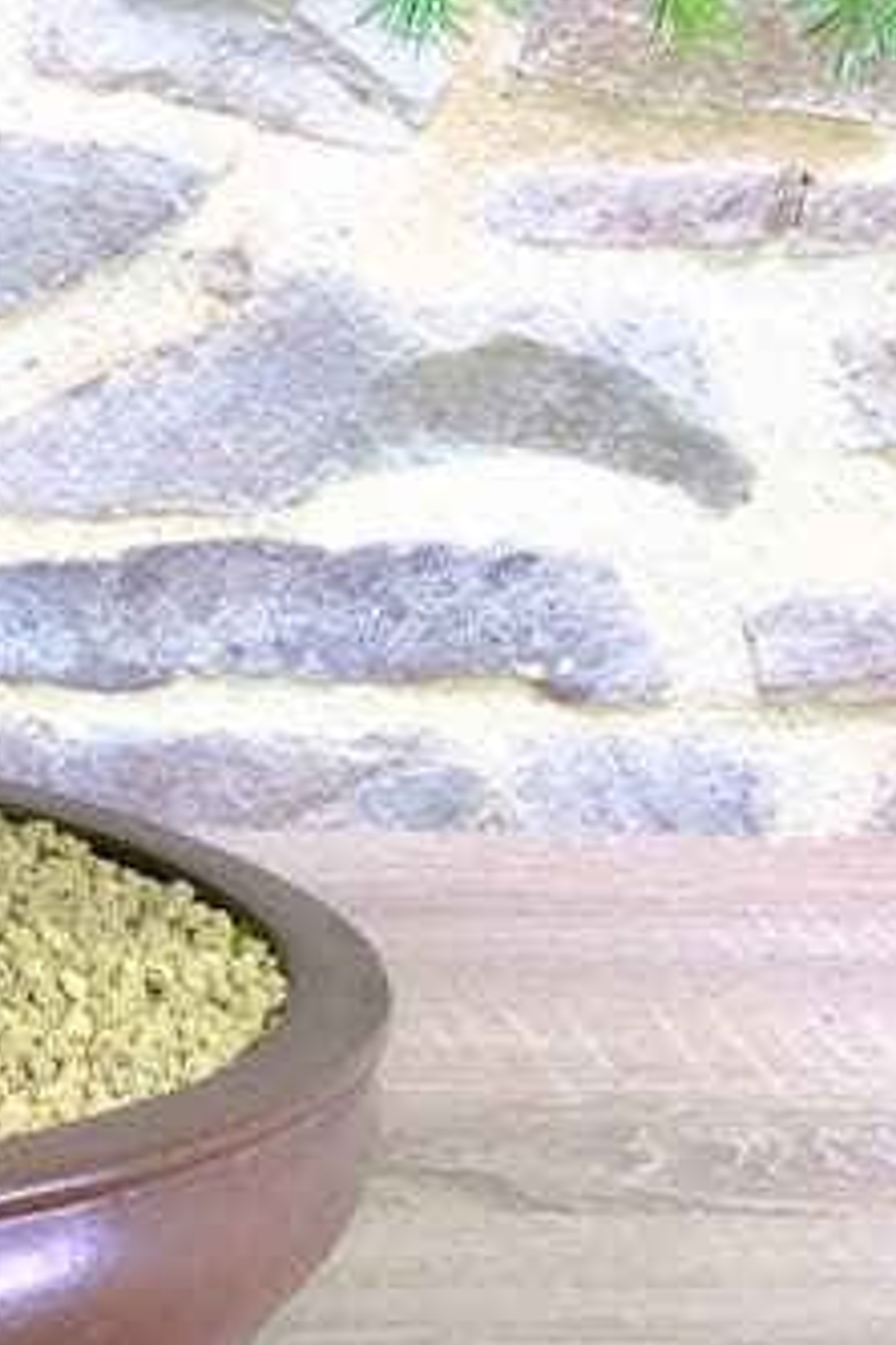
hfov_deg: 9.1
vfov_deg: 12.9
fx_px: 5450
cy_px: -973
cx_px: -505
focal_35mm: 146
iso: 3200
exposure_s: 1/30
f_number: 11
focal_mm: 25.4
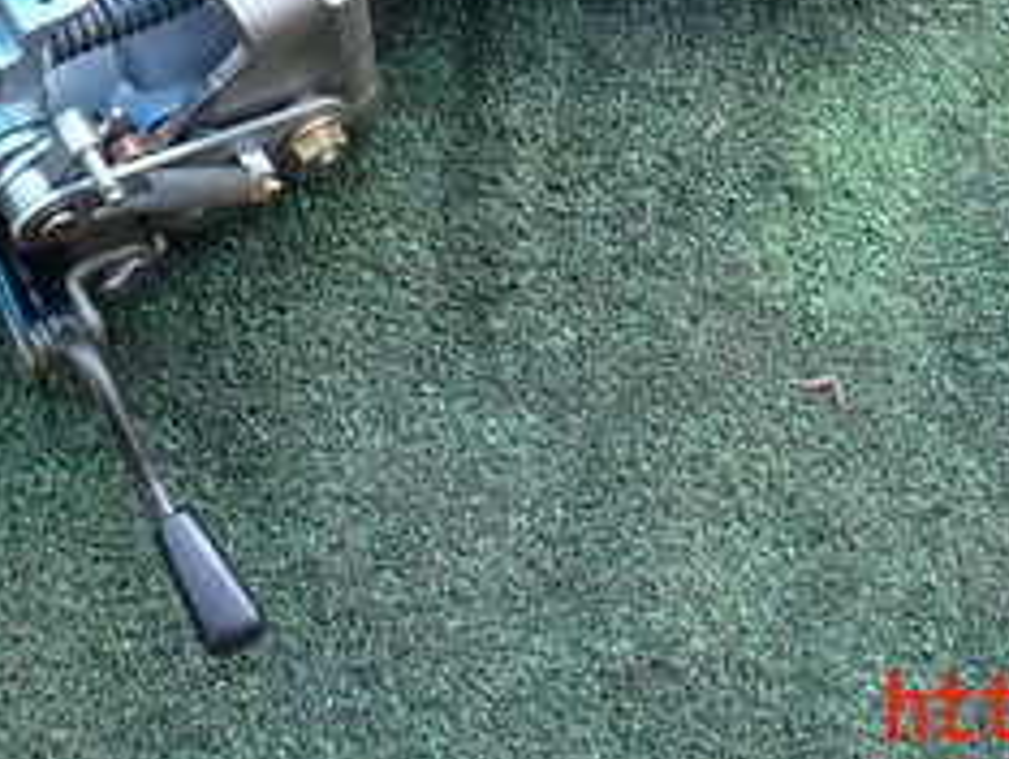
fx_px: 1867
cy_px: -203
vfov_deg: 21.1
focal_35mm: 64
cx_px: 565
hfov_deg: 30.2
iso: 100
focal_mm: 4.5
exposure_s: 1/60
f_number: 2.8
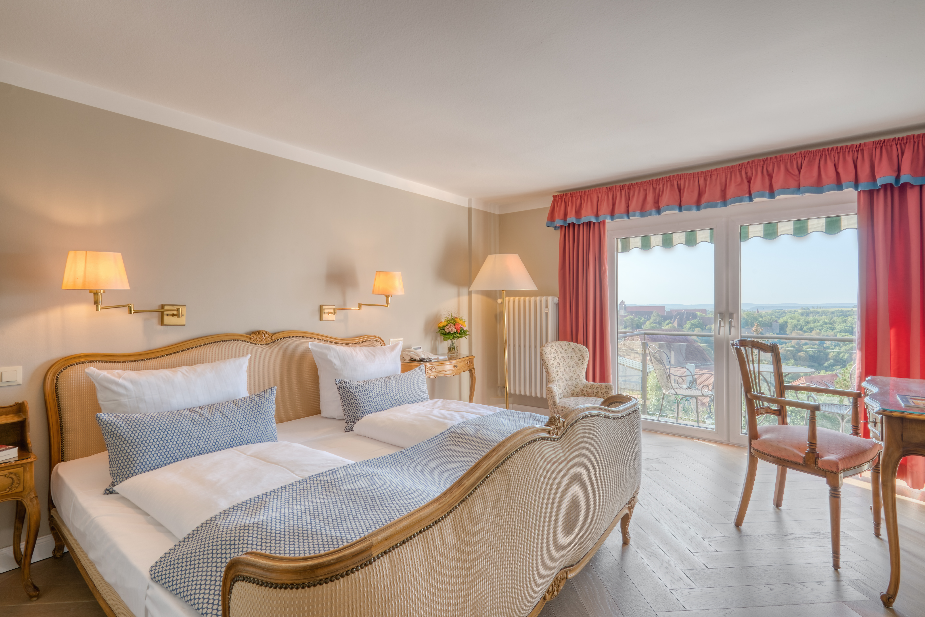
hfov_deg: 93.3
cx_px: 462
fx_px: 437
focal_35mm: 17
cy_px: 308
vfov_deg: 70.4
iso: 500
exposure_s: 1/15
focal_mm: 17
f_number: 16
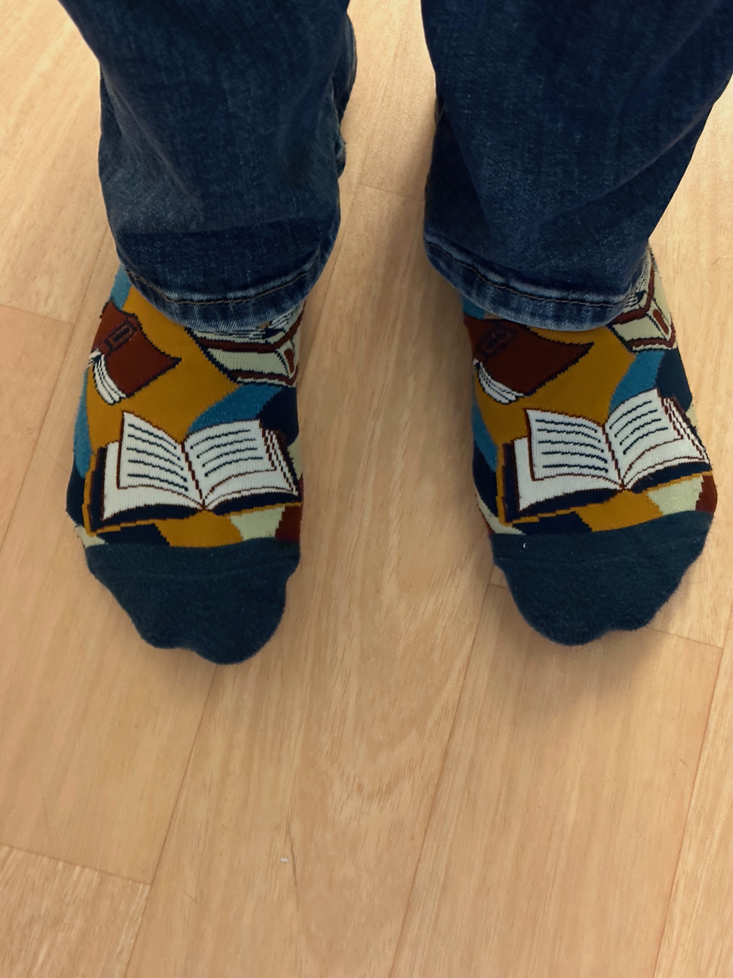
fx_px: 1355
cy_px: 489
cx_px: 366
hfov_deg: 30.3
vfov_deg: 39.7
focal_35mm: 48
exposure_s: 1/25
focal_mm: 6.86
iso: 640
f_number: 1.78
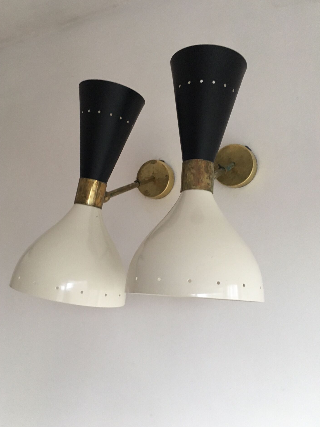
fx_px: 382
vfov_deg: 58.3
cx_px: 154
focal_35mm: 31
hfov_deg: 45.4
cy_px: 205
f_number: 2.2
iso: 200
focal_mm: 4.15
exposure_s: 1/33
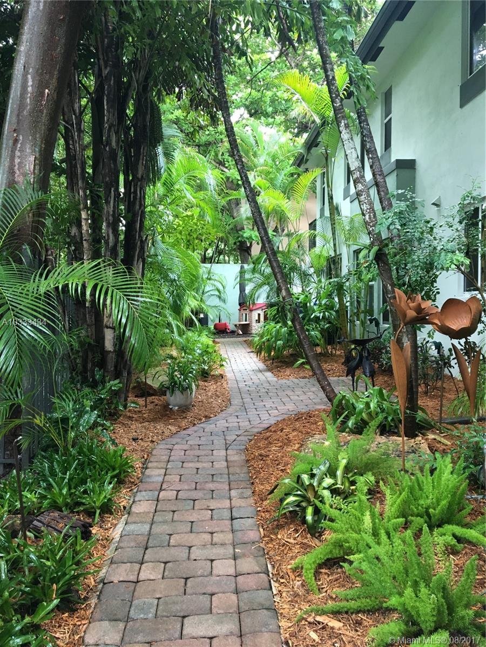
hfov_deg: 48.2
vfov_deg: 61.7
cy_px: 324
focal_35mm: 29
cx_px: 243
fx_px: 543
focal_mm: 4.15
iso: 100
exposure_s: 1/30
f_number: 2.2
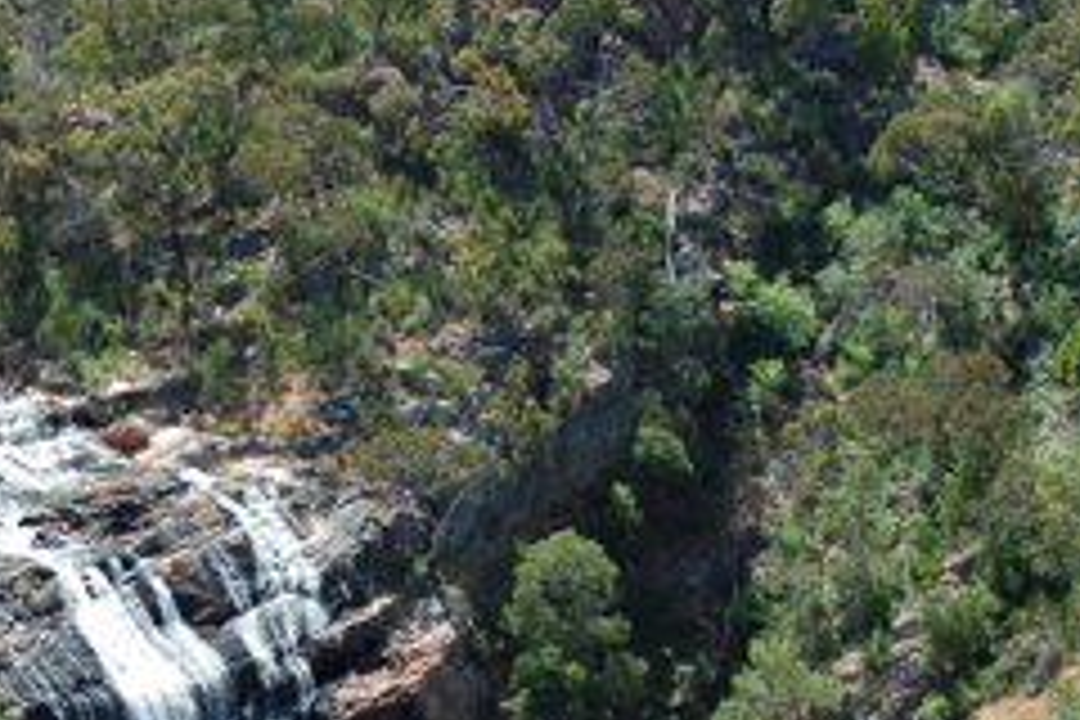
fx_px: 3300
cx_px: 225
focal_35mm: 110
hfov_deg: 18.4
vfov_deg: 12.3
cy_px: 711
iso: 200
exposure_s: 1/250
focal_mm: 32
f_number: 8
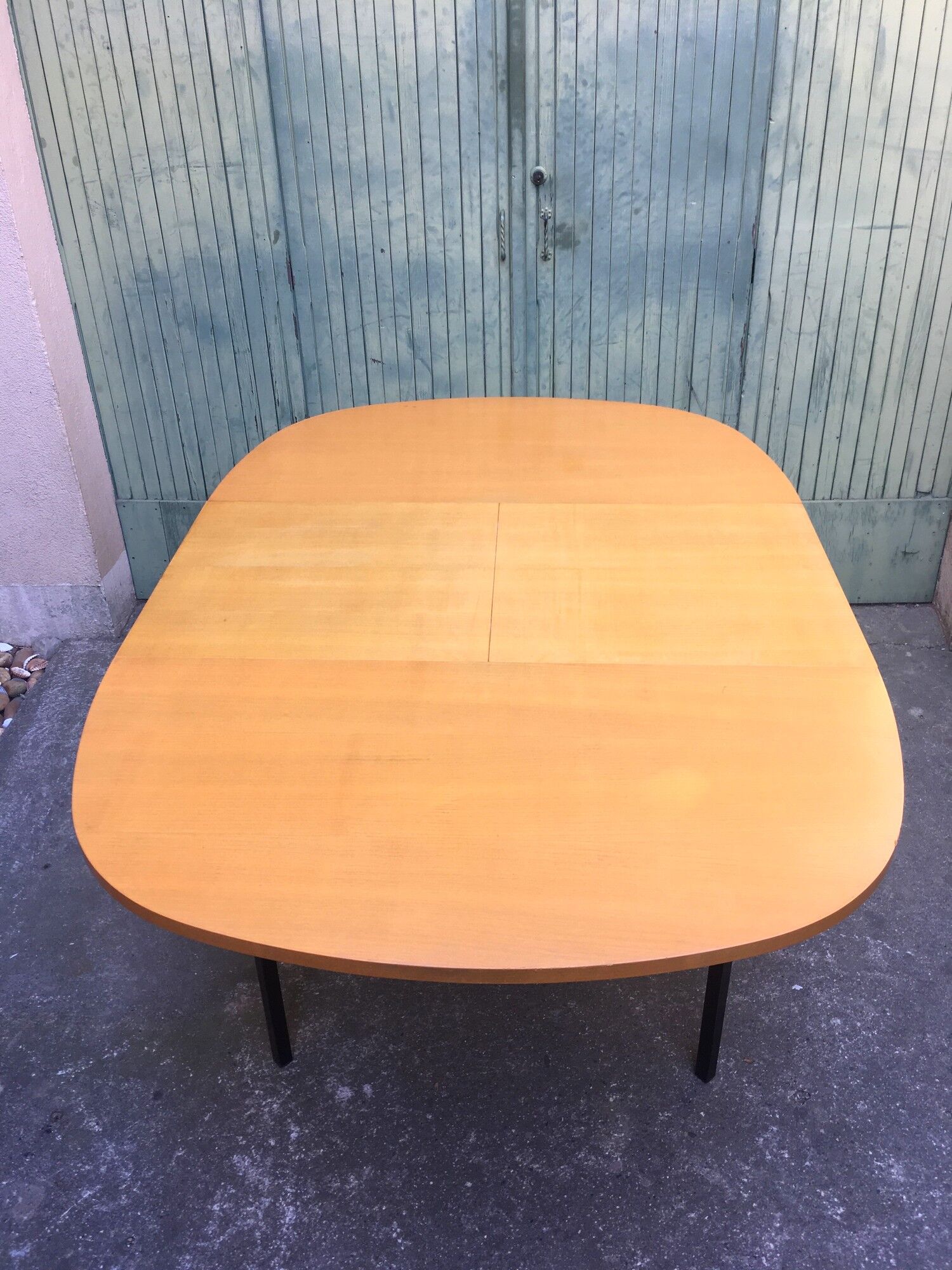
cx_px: 476
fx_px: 1063
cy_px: 635
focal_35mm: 29
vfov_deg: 61.7
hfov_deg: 48.2
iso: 25
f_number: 2.2
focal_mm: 4.15
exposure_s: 1/102
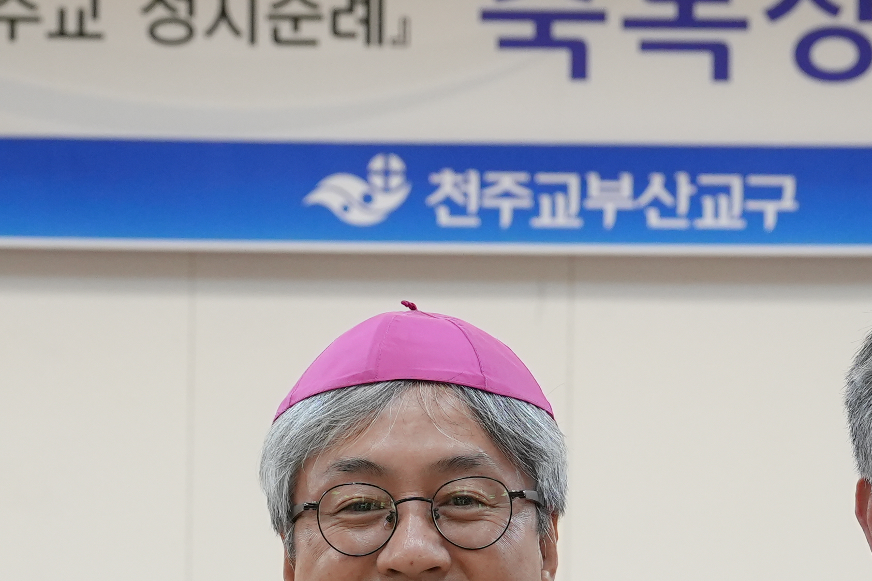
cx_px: 438
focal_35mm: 183
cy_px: 871
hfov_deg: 11.2
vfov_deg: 7.4
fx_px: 4432
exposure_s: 1/160
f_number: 4
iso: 1250
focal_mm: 44
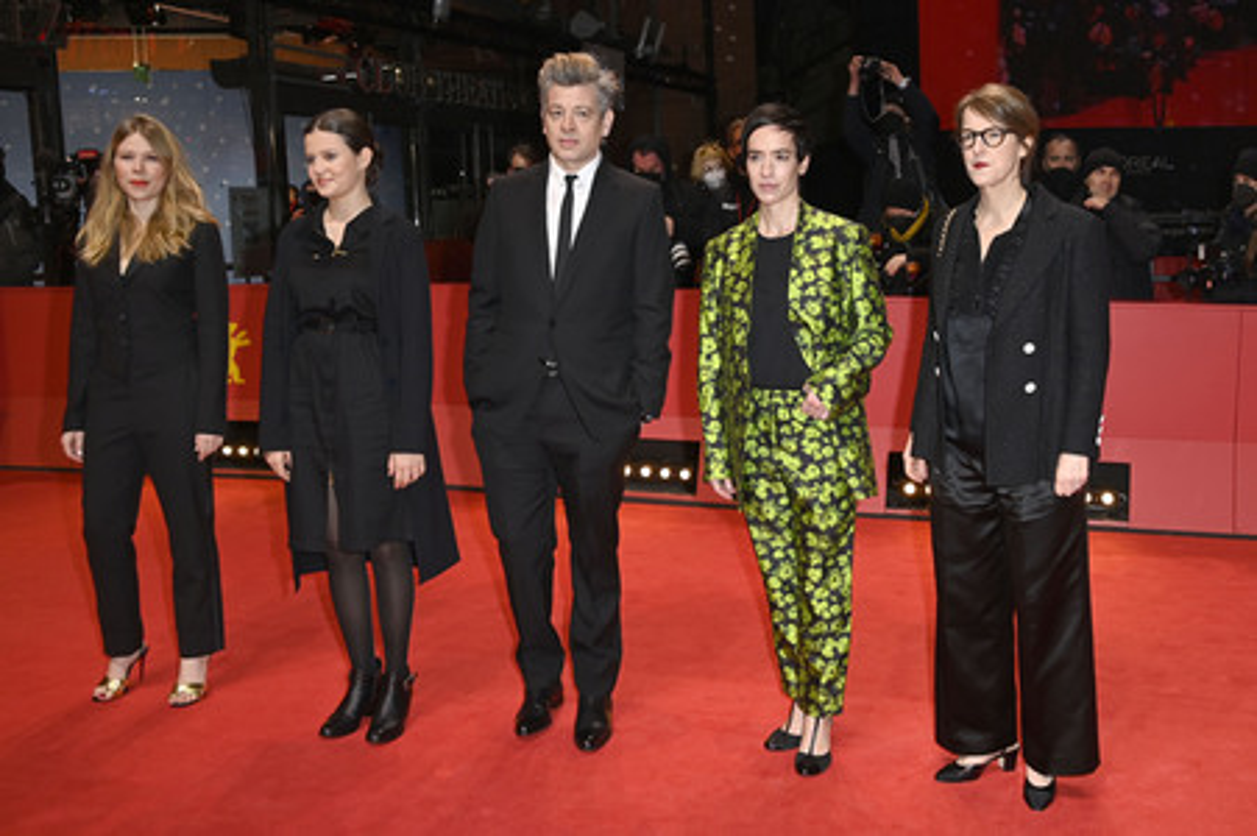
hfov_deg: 58.8
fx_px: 1116
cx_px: 628
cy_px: 418
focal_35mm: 32
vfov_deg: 41.1
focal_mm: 32
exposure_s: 1/125
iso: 500
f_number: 5.6
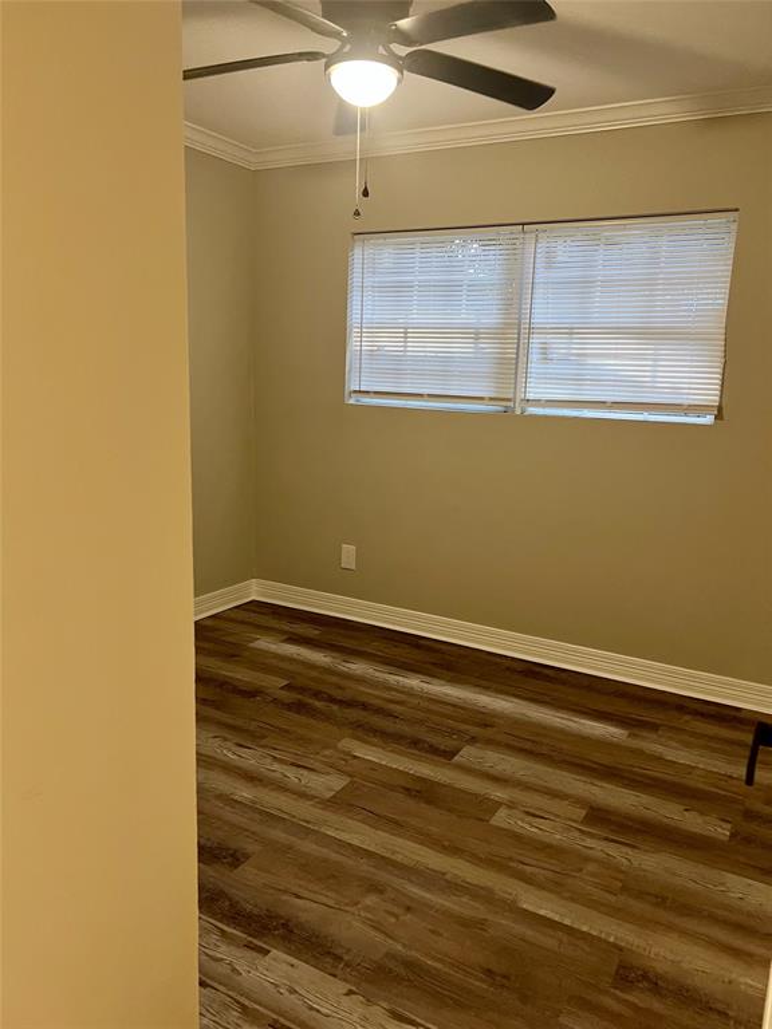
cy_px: 514
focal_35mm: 26
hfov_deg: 53.1
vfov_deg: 67.3
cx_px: 386
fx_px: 773
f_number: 1.5
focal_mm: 5.7
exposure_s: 1/60
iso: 250
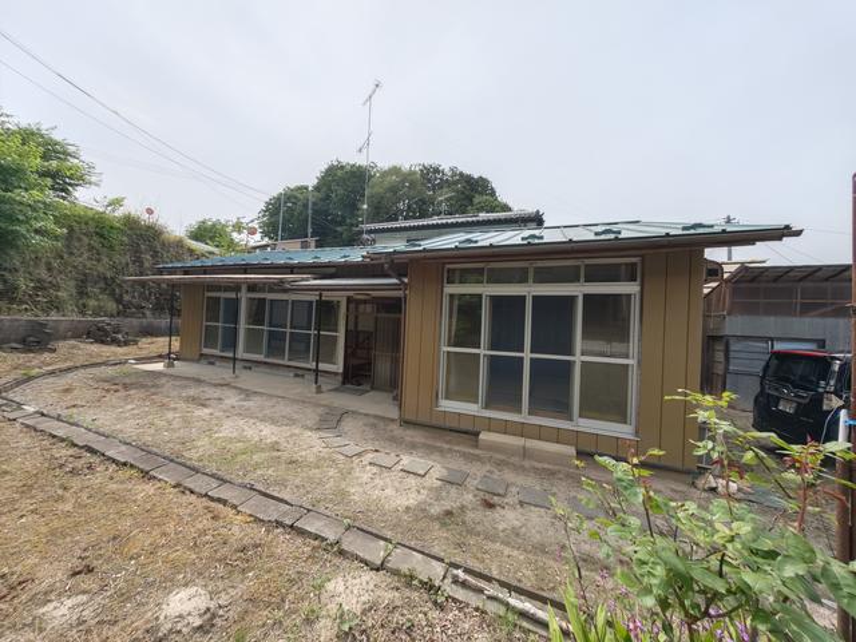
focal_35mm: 12
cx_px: 428
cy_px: 321
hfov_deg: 110.5
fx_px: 297
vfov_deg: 94.5
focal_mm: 2.03
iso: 50
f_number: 1.8
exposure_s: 1/614
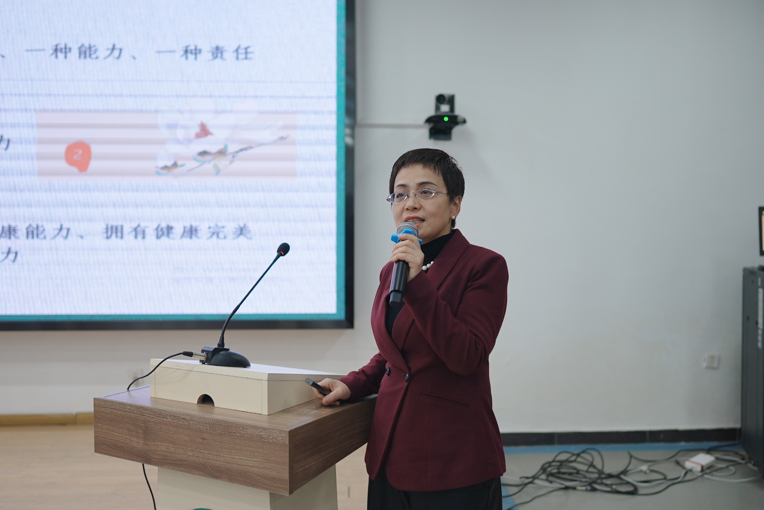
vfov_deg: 36.9
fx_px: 764
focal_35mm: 36
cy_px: 255
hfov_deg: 53.1
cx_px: 382
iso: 200
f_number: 1.4
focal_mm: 24
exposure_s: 1/250
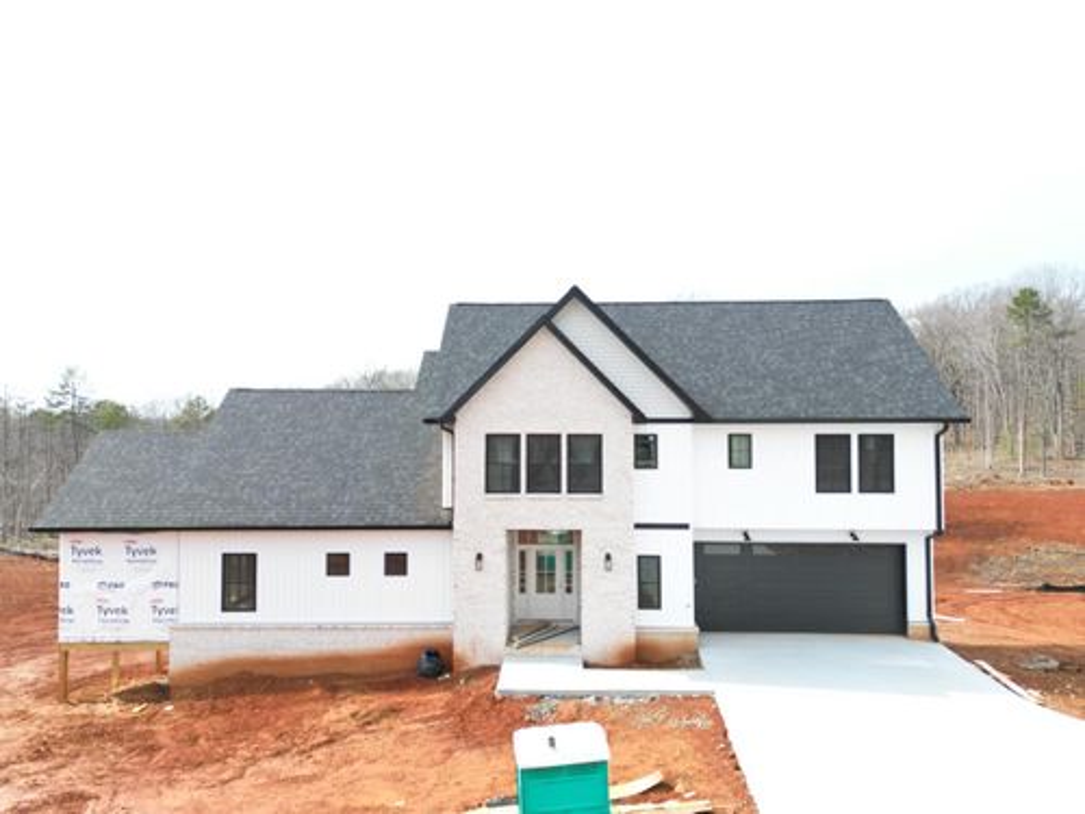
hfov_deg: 71.6
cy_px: 407
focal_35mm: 24
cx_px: 542
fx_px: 752
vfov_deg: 56.8
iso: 200
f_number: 1.7
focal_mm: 6.72
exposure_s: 1/2000
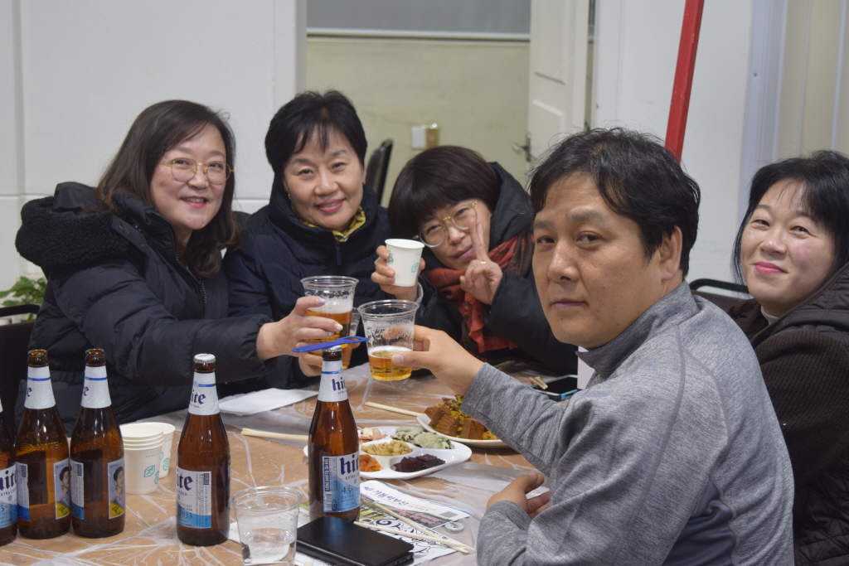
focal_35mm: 68
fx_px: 1592
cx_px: 424
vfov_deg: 20.2
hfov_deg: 29.9
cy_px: 283
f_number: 5
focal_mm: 45
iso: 720
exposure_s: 1/30
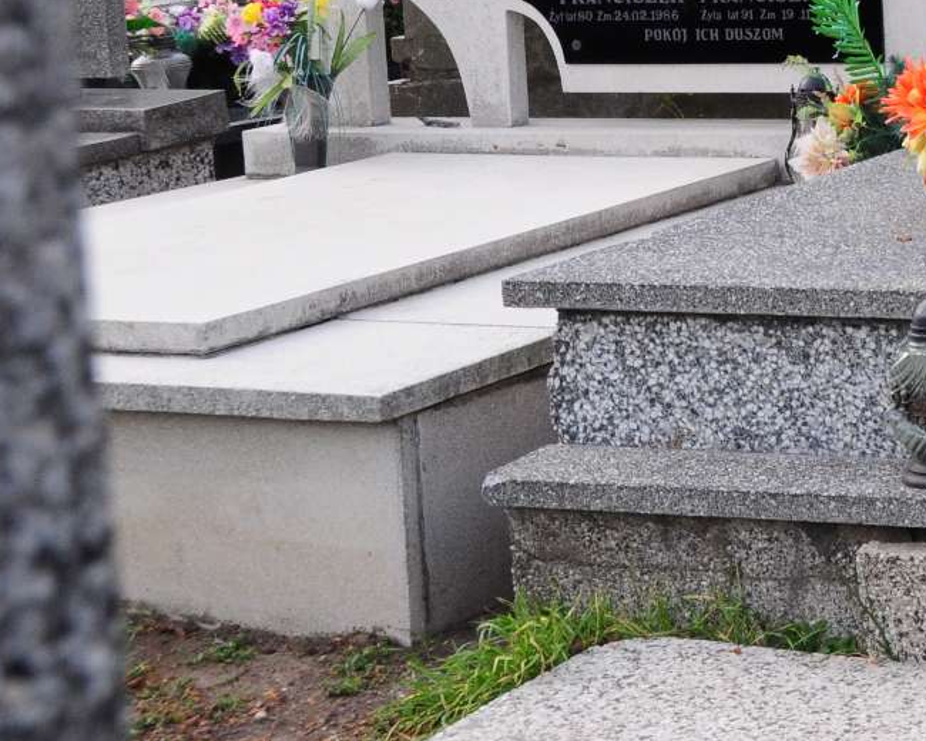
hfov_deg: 17.1
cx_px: 1379
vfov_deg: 14.9
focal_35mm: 102
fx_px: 2795
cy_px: 50
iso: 500
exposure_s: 1/500
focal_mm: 22
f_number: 7.1
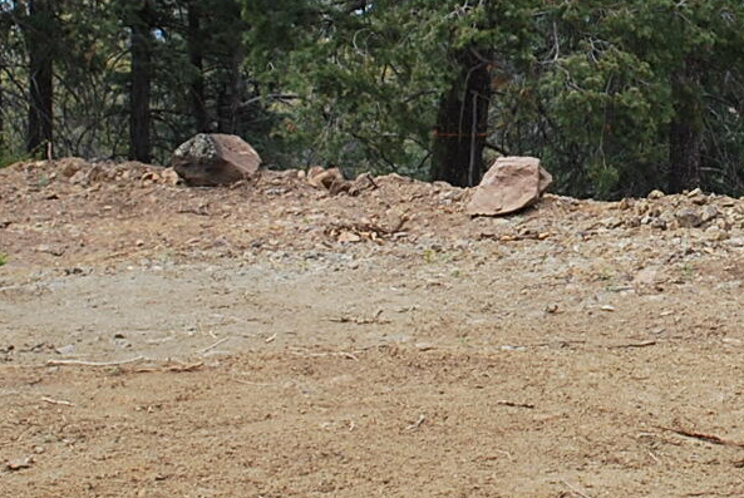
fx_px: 2028
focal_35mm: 98
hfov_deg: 20.4
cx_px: 669
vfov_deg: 13.9
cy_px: 113
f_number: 7.1
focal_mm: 20
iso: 100
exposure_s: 1/200
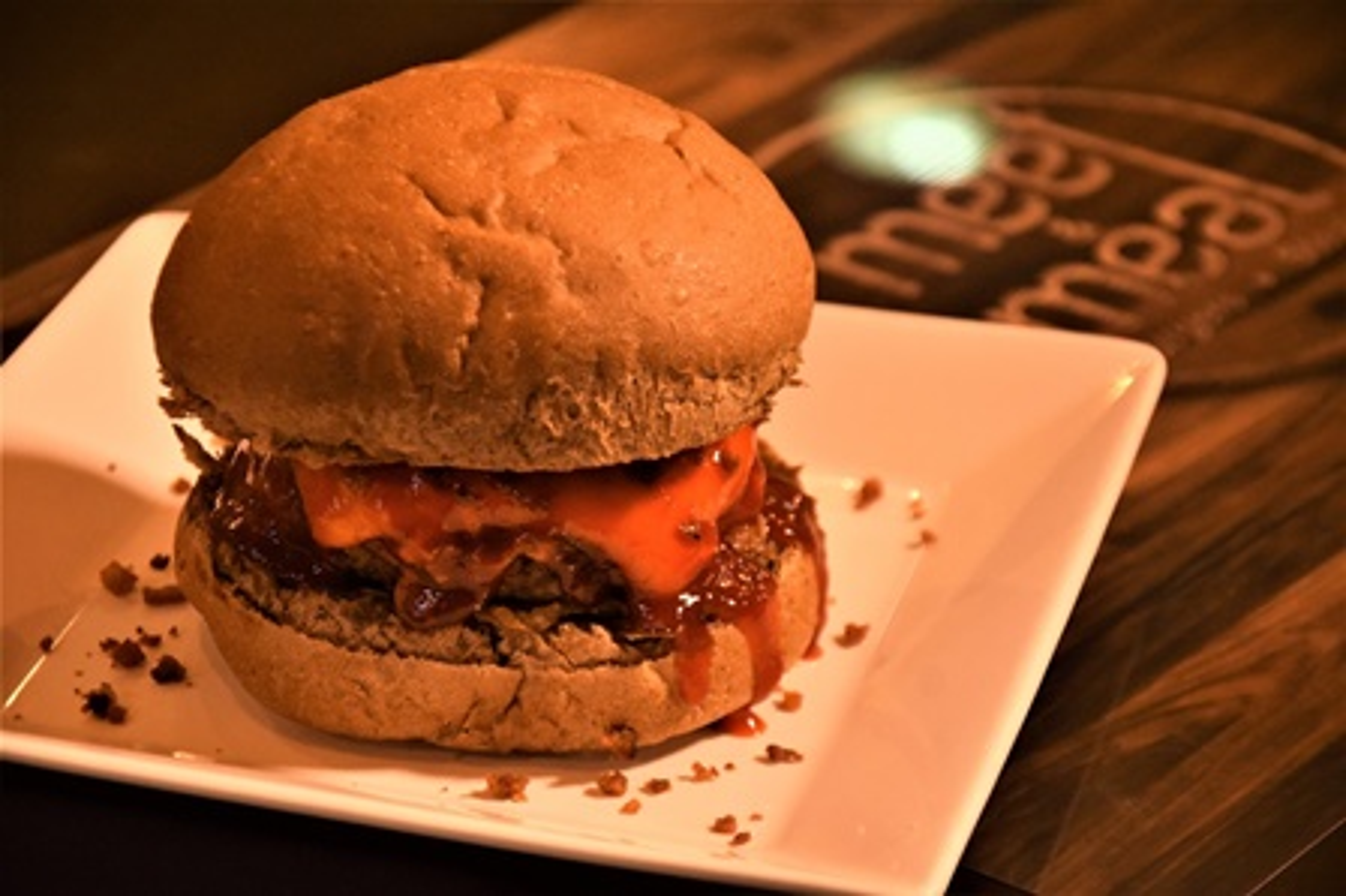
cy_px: 448
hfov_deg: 14.0
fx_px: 5492
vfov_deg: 9.3
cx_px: 673
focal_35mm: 147
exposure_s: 1/60
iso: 3200
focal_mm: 98
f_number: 5.6
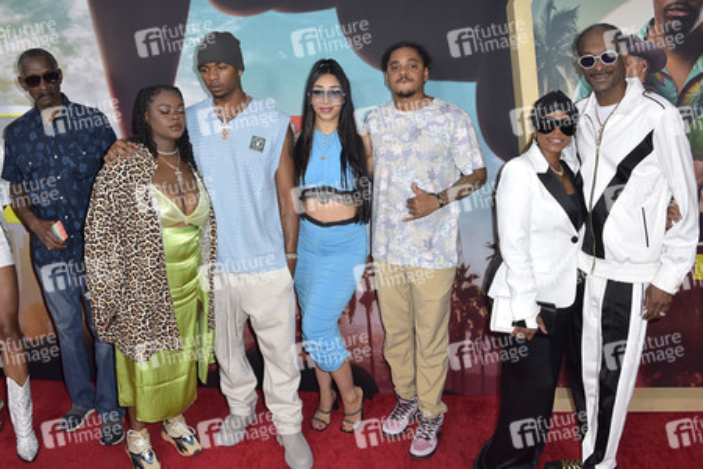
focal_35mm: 28
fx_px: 547
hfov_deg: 65.5
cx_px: 352
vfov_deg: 46.4
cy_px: 234
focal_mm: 28
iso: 640
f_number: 5.6
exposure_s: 1/250
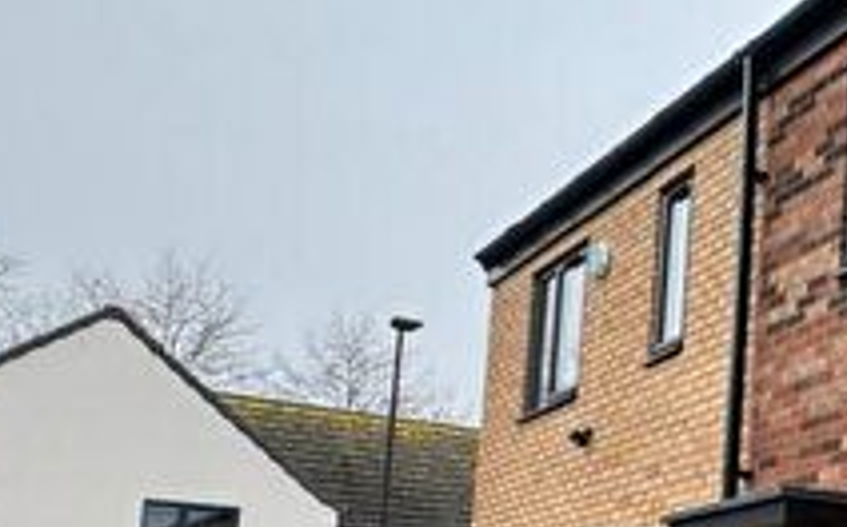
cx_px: 1342
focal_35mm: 49
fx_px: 1130
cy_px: 561
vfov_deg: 24.7
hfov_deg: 26.2
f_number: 2.2
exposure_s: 1/99
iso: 100
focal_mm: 2.22
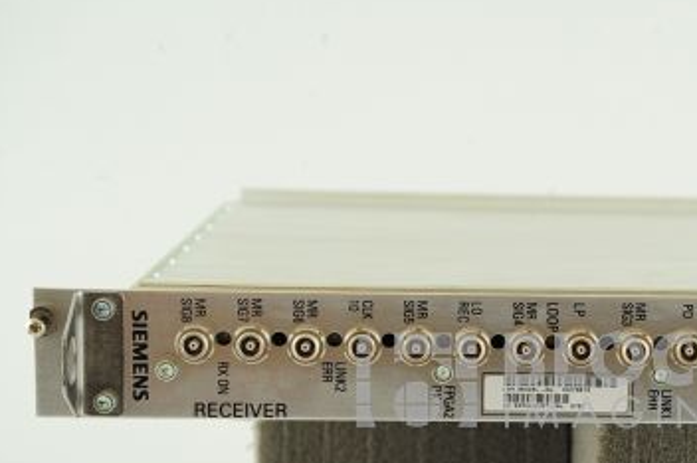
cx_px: 554
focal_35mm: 133
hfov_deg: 15.3
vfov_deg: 10.3
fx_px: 2573
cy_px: 381
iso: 1600
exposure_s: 1/125
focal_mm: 78
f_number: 10
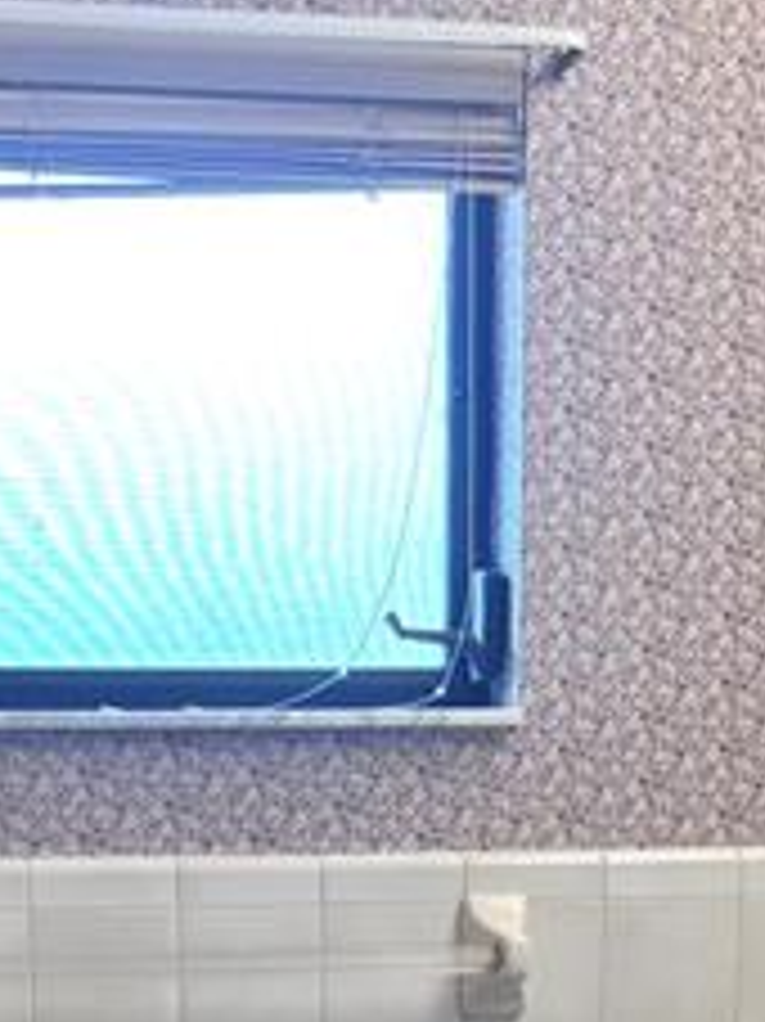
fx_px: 2595
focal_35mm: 88
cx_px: 202
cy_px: 1333
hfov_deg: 16.7
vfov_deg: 20.3
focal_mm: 5.96
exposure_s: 1/60
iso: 125
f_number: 1.6
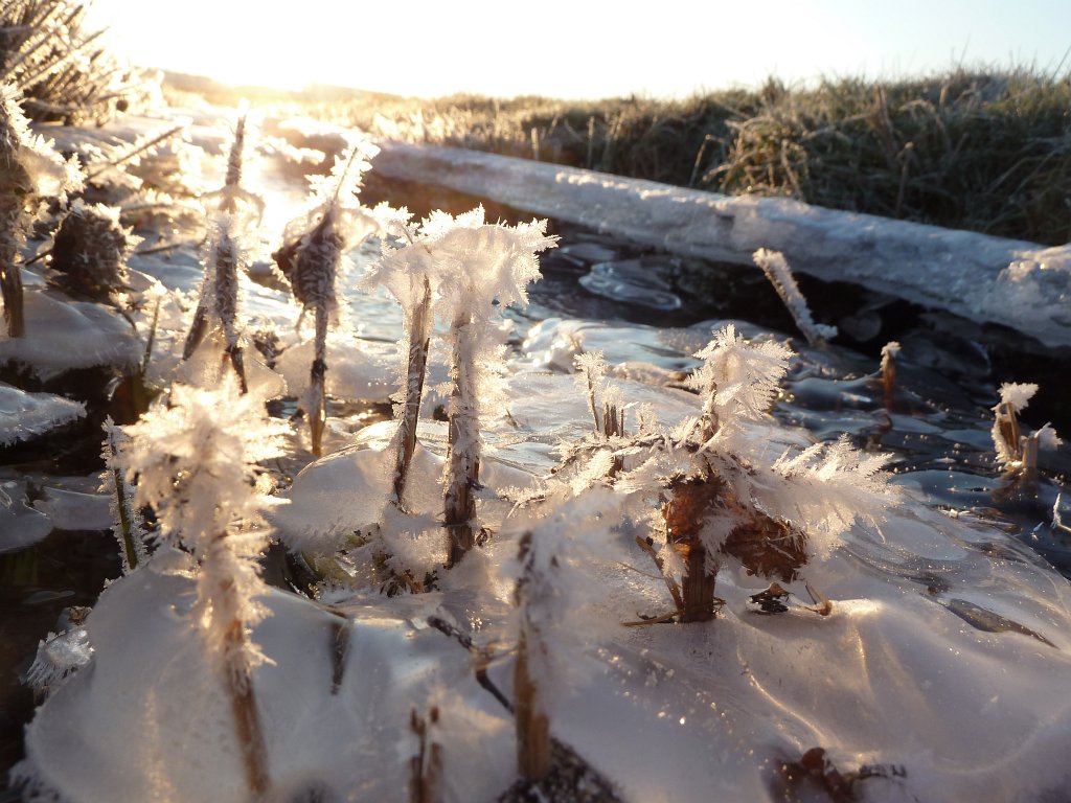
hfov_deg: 65.3
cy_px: 402
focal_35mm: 27
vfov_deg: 51.4
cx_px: 536
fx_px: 835
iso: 80
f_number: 4
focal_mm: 4.4
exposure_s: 1/200
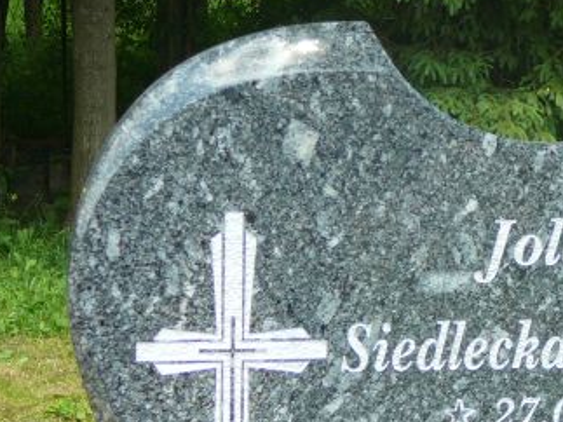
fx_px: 1967
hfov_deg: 16.0
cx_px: 549
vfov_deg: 12.2
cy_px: 316
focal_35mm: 121
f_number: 3.6
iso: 80
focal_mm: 9.1
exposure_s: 1/160
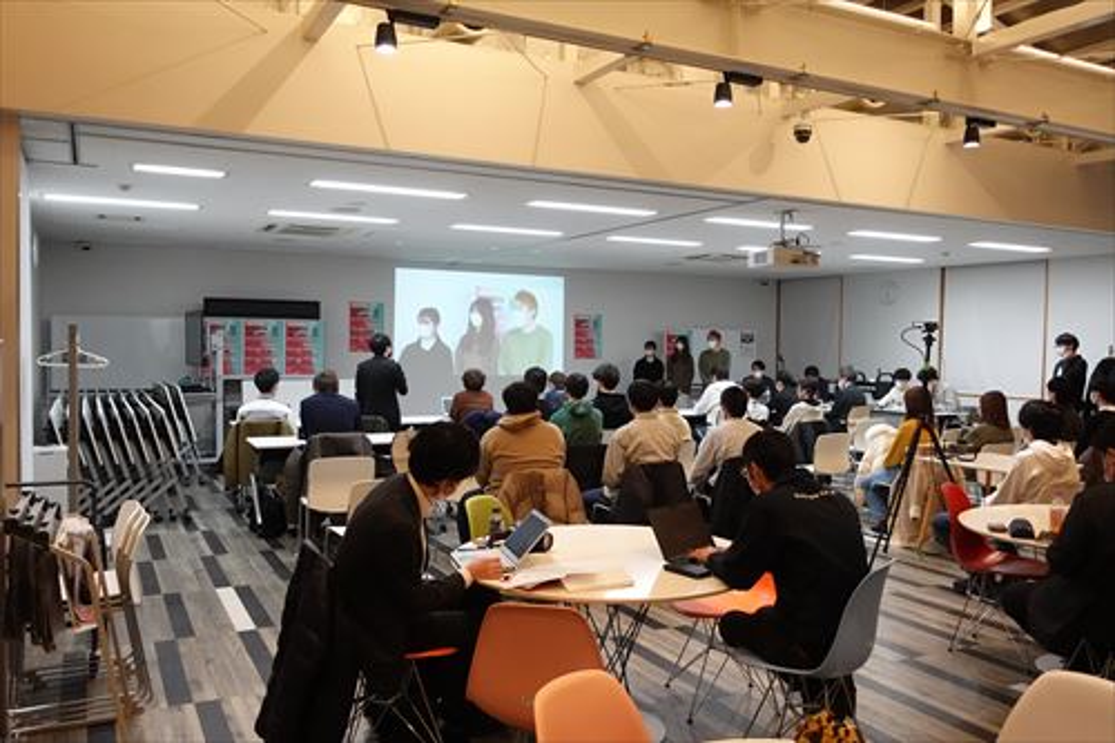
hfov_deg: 63.7
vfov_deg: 44.9
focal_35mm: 29
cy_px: 372
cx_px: 558
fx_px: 898
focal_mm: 11.4
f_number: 2.5
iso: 2000
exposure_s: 1/500
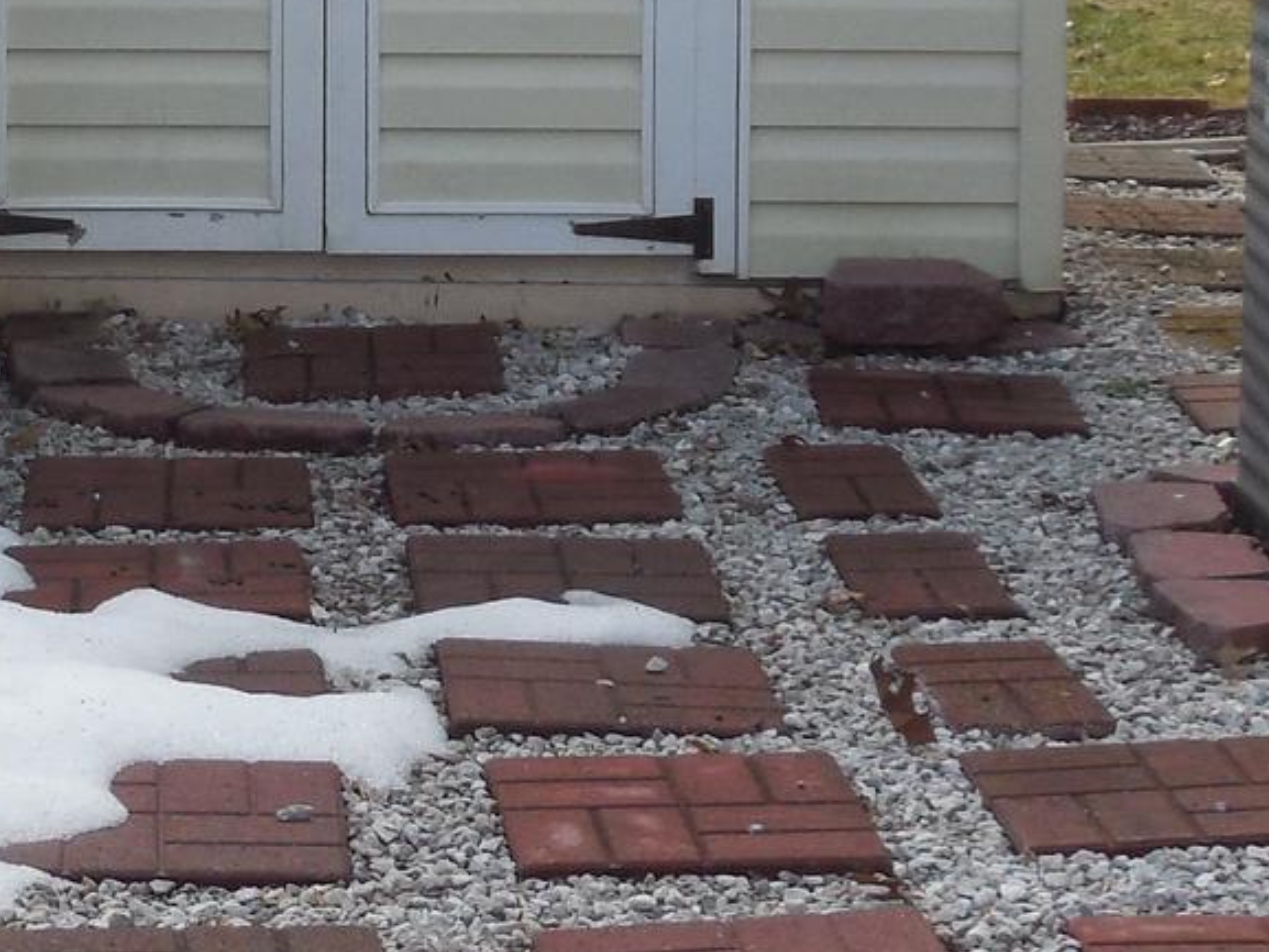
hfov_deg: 13.9
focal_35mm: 142
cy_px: -68
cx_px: 398
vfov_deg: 10.3
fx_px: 5207
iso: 125
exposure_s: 1/500
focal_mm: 7.1
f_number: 3.6
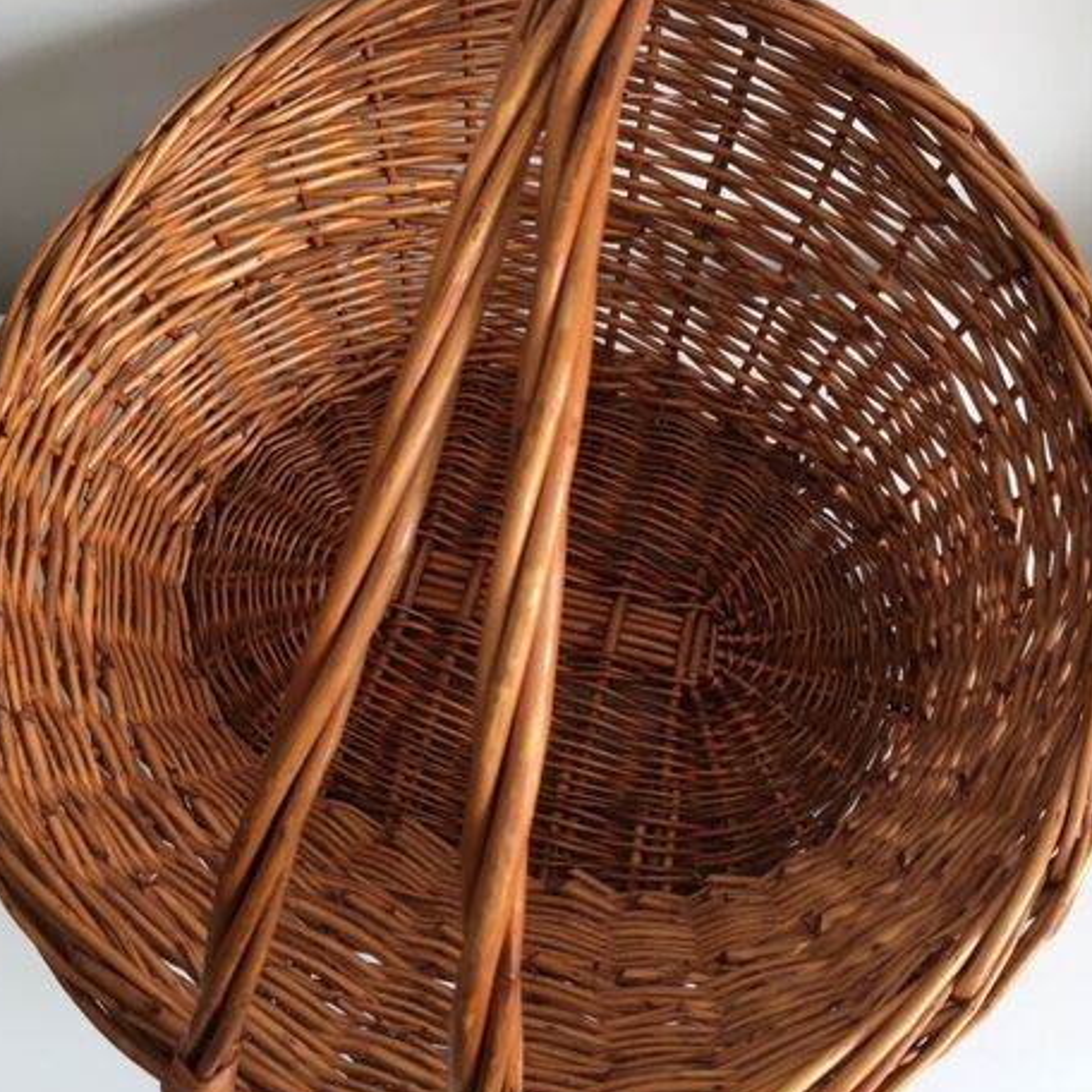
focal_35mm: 36
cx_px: 539
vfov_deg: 46.0
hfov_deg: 46.0
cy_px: 512
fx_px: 1285
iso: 32
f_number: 2.2
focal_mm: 4.15
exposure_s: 1/40
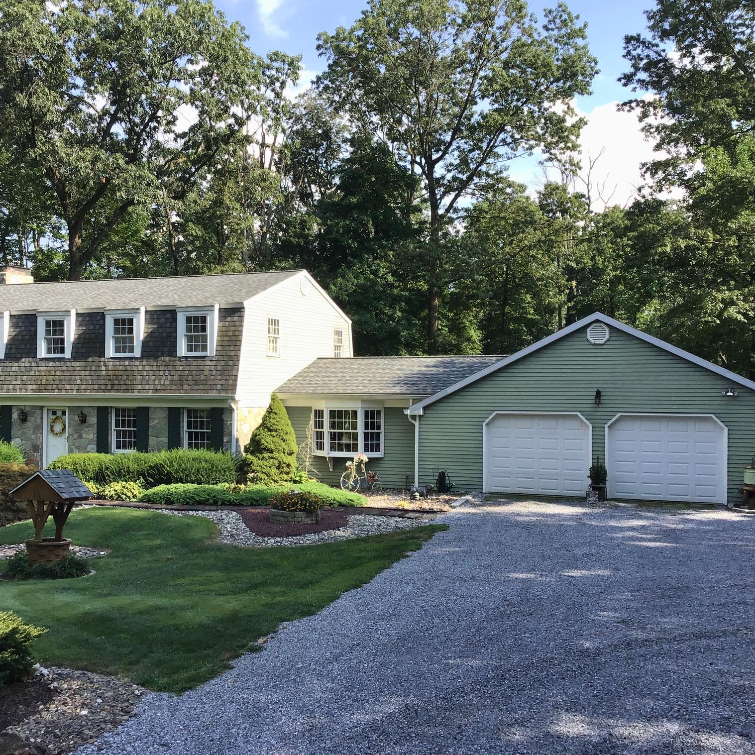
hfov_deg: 44.9
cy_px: 380
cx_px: 335
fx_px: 913
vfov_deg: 44.9
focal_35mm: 37
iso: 25
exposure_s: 1/485
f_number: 2.4
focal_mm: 3.3
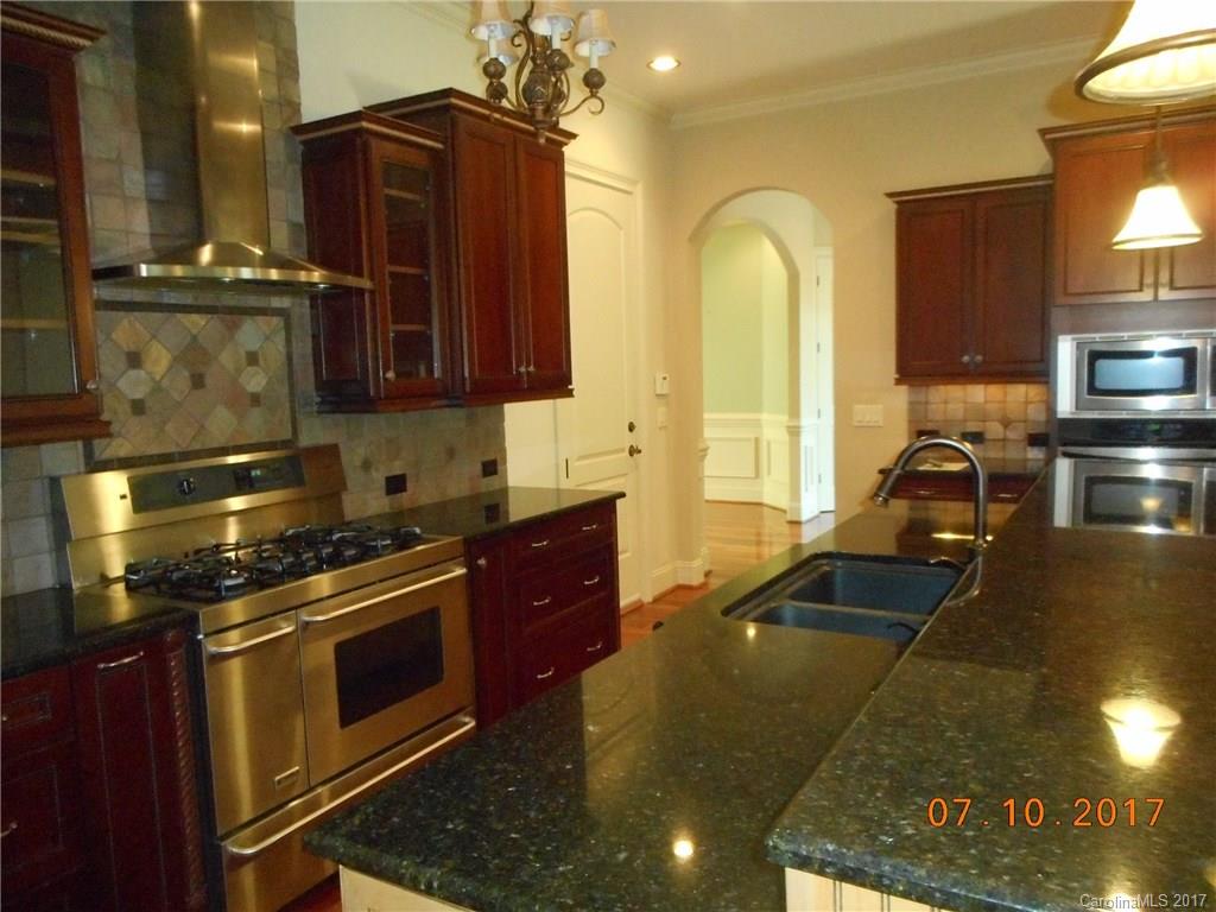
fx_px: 878
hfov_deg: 69.4
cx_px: 608
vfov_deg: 54.9
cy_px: 456
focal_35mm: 25
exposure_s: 1/25
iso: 1000
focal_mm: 4.5
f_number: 3.7
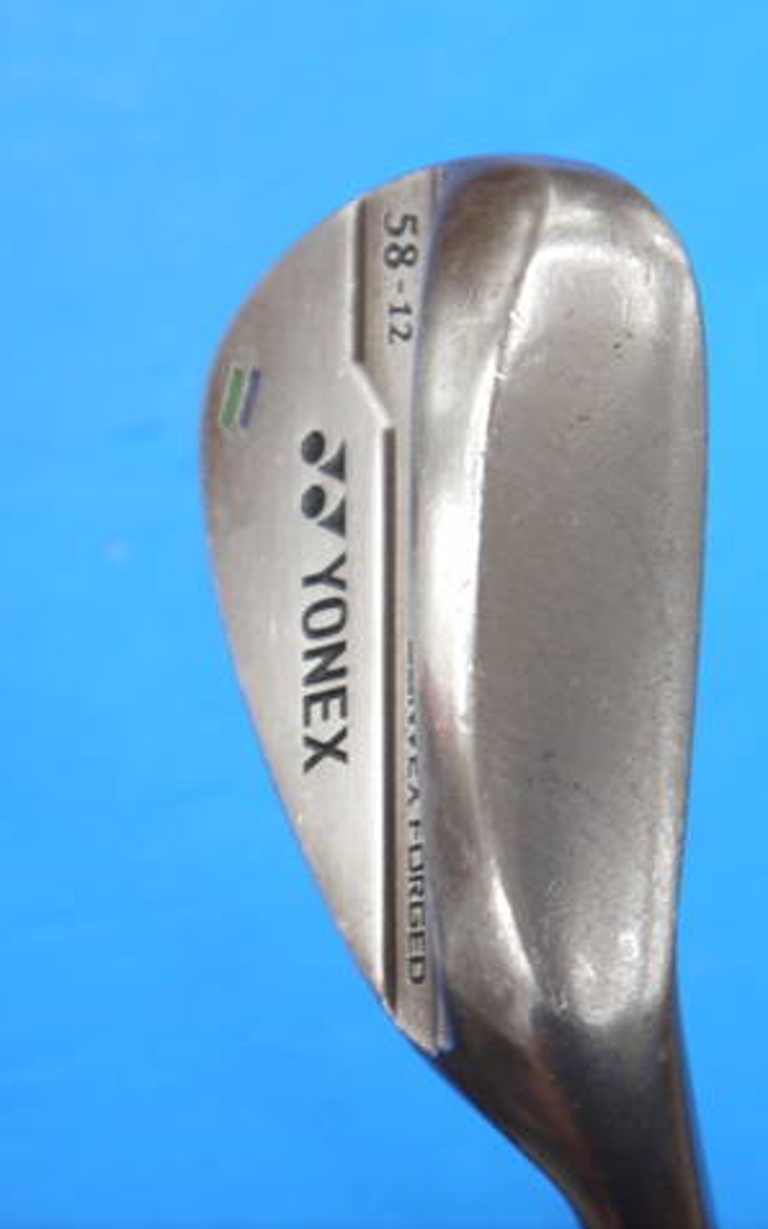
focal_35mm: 111
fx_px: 3718
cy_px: 613
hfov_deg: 11.8
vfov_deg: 18.8
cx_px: 528
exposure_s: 1/80
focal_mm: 39
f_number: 5.5
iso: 500
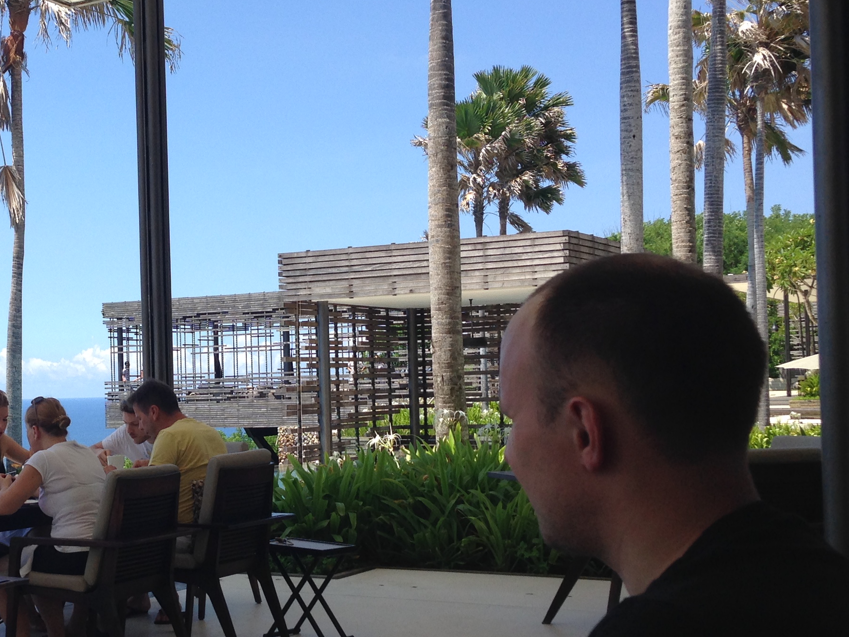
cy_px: 368
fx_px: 1471
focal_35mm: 60
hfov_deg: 31.4
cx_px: 172
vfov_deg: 24.4
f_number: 2.4
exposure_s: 1/1022
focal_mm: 4.12
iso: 50
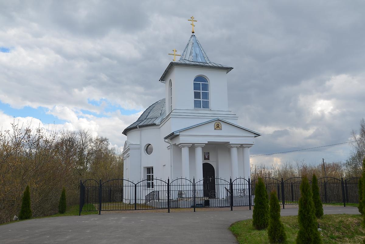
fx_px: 320
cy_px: 122
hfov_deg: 59.5
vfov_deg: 41.8
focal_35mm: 32
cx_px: 182
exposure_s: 1/250
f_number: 8
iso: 100
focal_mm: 21
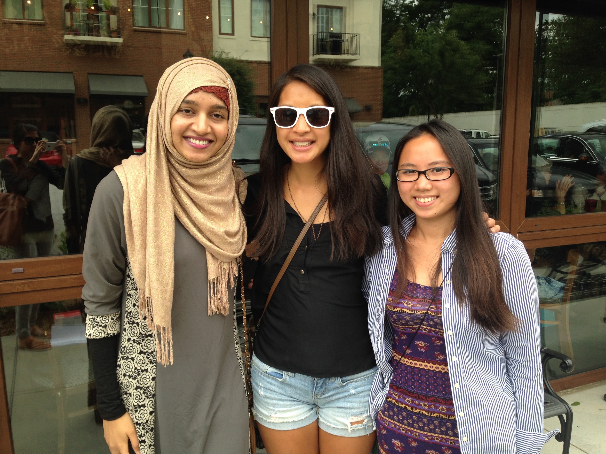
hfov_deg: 55.4
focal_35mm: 33
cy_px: 227
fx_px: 578
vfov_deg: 42.9
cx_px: 303
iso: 50
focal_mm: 4.12
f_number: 2.4
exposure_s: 1/296
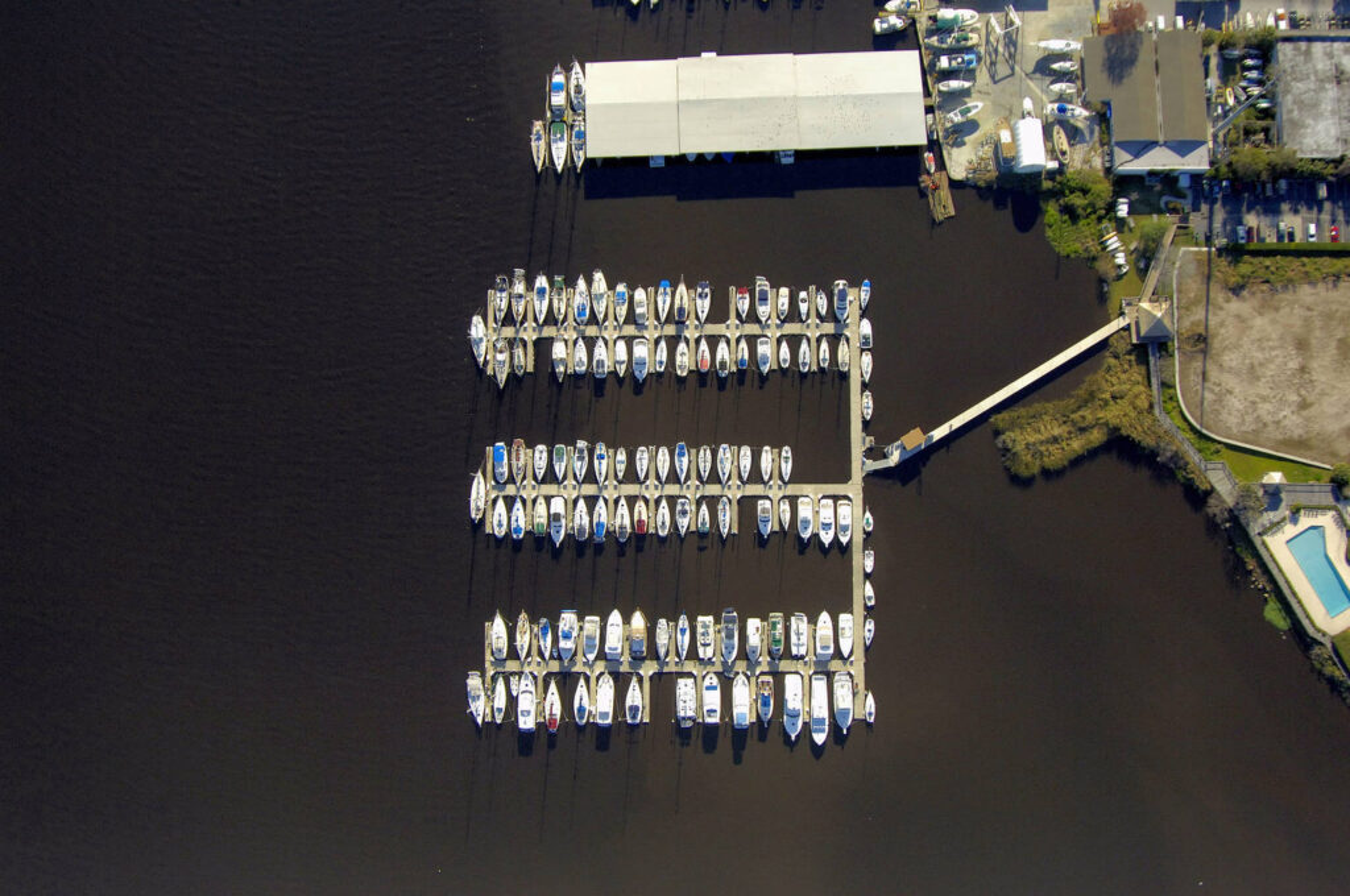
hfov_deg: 53.2
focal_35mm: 36
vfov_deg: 36.8
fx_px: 1348
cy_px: 448
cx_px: 675
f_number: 5
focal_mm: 24
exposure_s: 1/1000
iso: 400
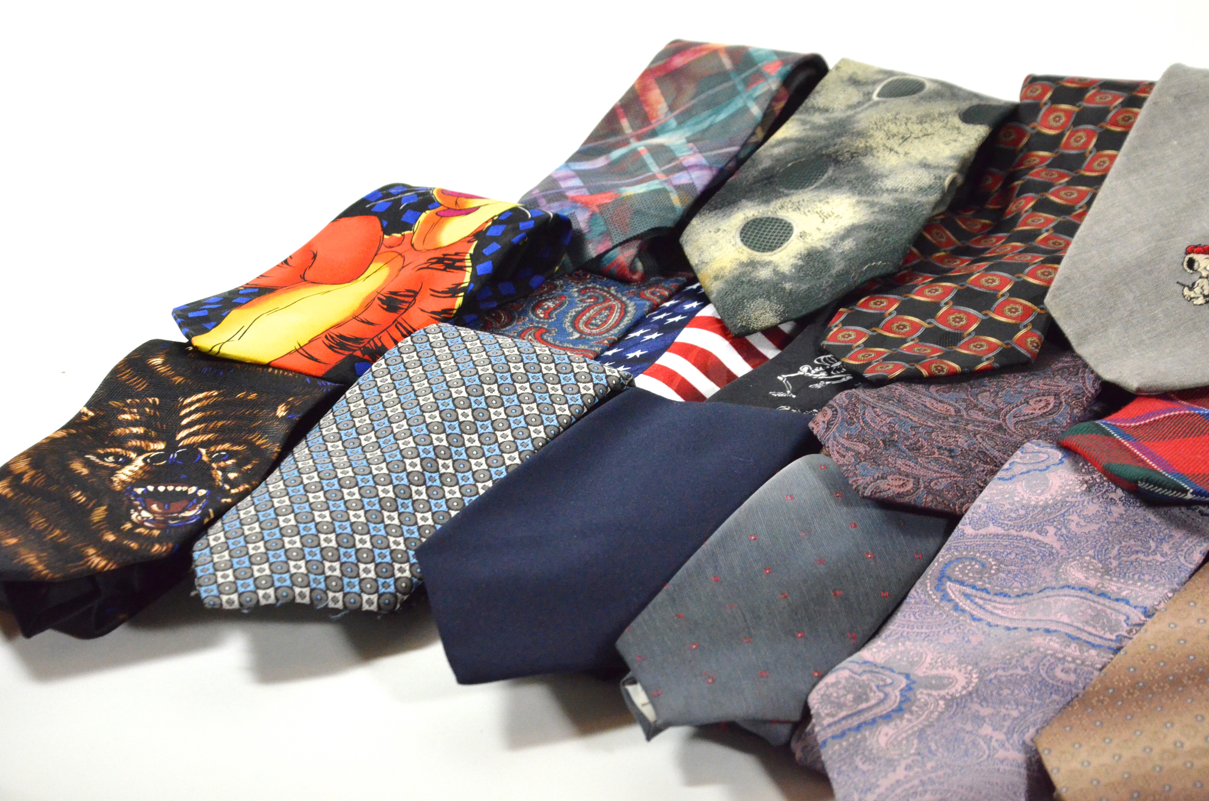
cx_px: 604
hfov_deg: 19.5
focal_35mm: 105
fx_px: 3519
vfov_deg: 13.0
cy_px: 400
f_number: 8
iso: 4500
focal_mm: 70
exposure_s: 1/250
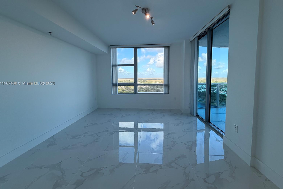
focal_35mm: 15
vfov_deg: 77.0
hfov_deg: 100.4
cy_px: 84
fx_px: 118
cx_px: 142
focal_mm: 2.22
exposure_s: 1/213
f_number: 2.2
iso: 50
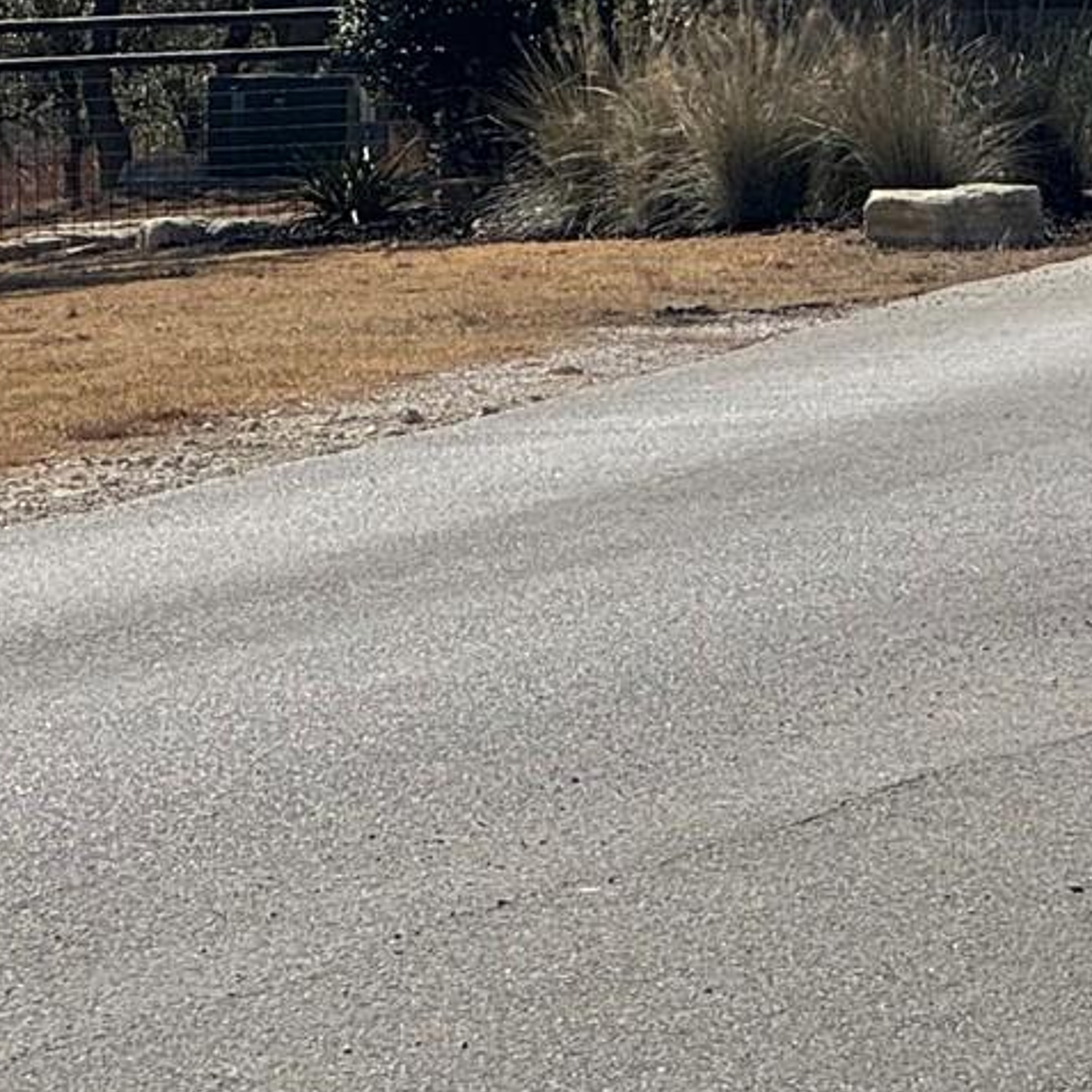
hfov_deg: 5.8
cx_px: 2282
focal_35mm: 292
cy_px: -460
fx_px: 10422
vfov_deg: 5.9
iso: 25
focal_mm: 9
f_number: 2.8
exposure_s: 1/1754
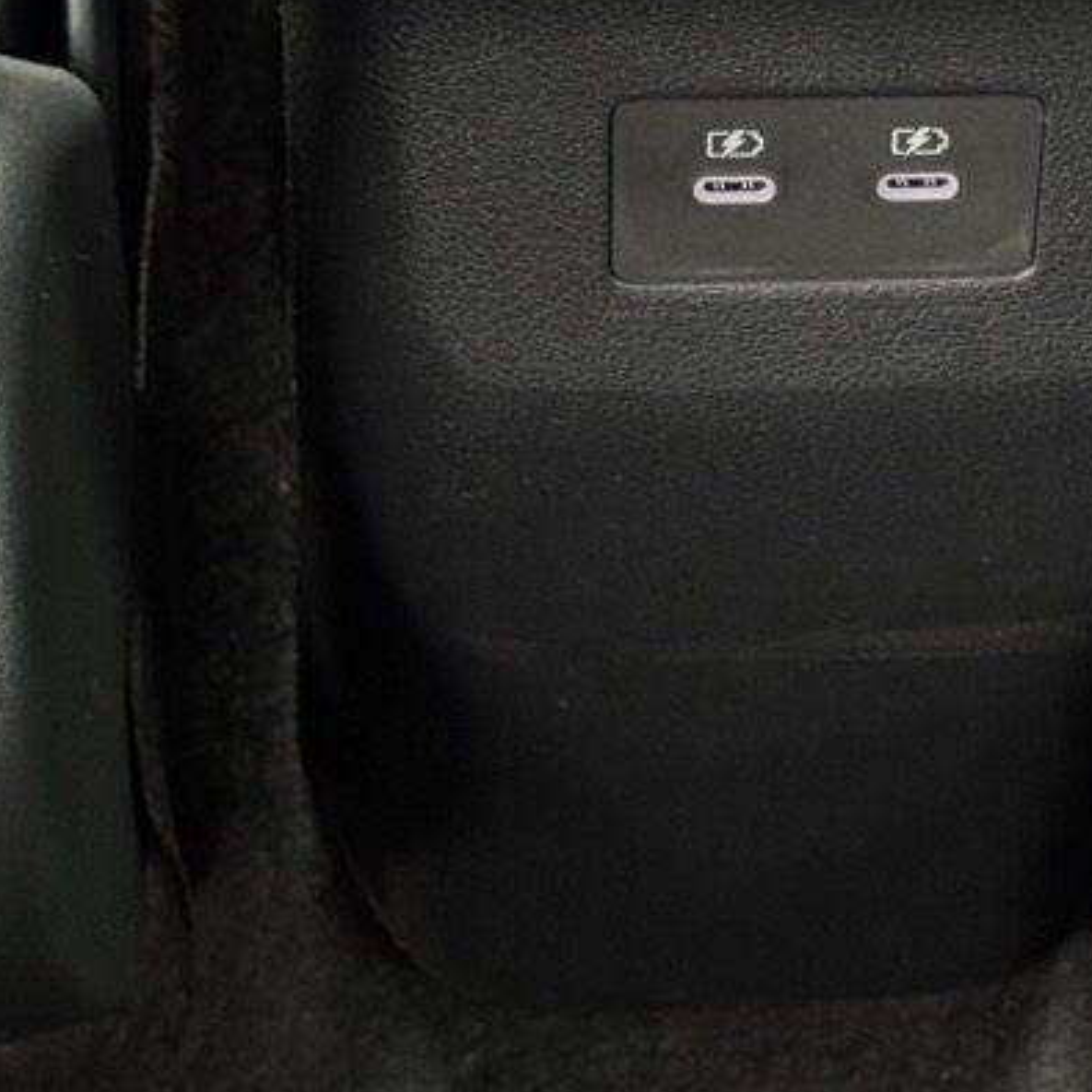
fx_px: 3926
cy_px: 318
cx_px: 868
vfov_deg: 15.8
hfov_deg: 15.7
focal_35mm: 110
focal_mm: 6.76
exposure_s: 1/20
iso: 800
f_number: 1.78
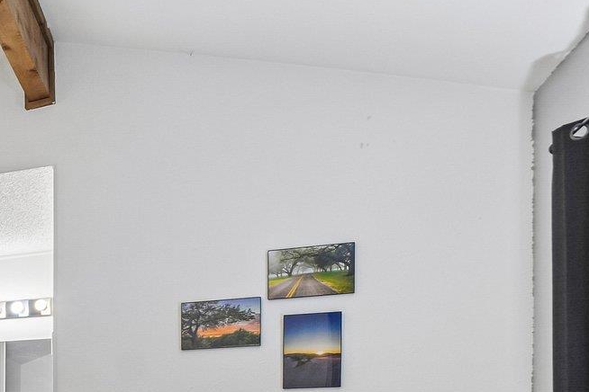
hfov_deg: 32.1
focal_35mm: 47
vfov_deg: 26.4
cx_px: -173
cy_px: 432
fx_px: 769
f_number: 8
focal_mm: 10
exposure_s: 1/5
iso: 400
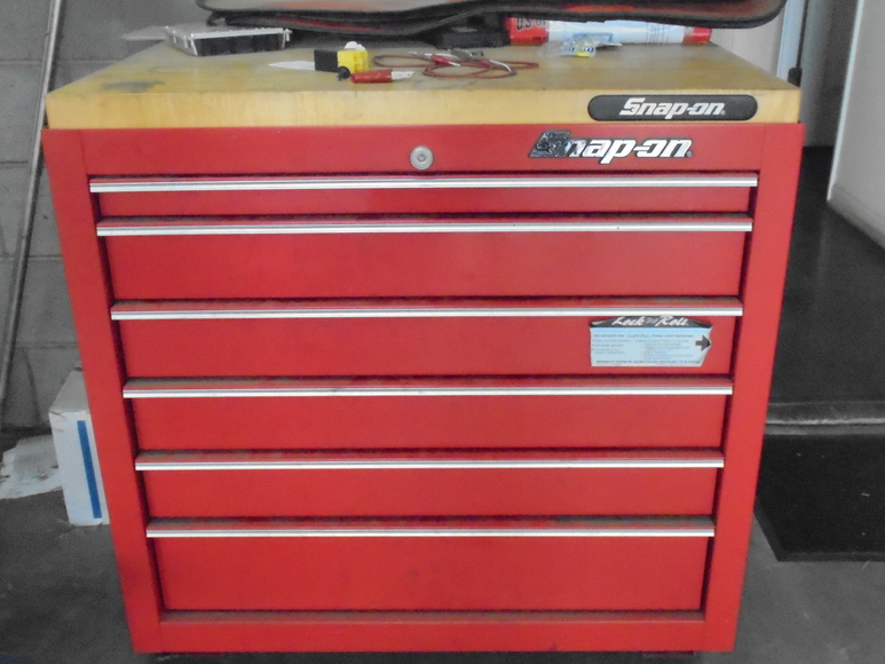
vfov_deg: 37.7
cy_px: 332
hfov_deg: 49.0
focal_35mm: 38
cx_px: 442
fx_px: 972
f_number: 4.2
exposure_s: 1/60
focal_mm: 6.9
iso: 1250
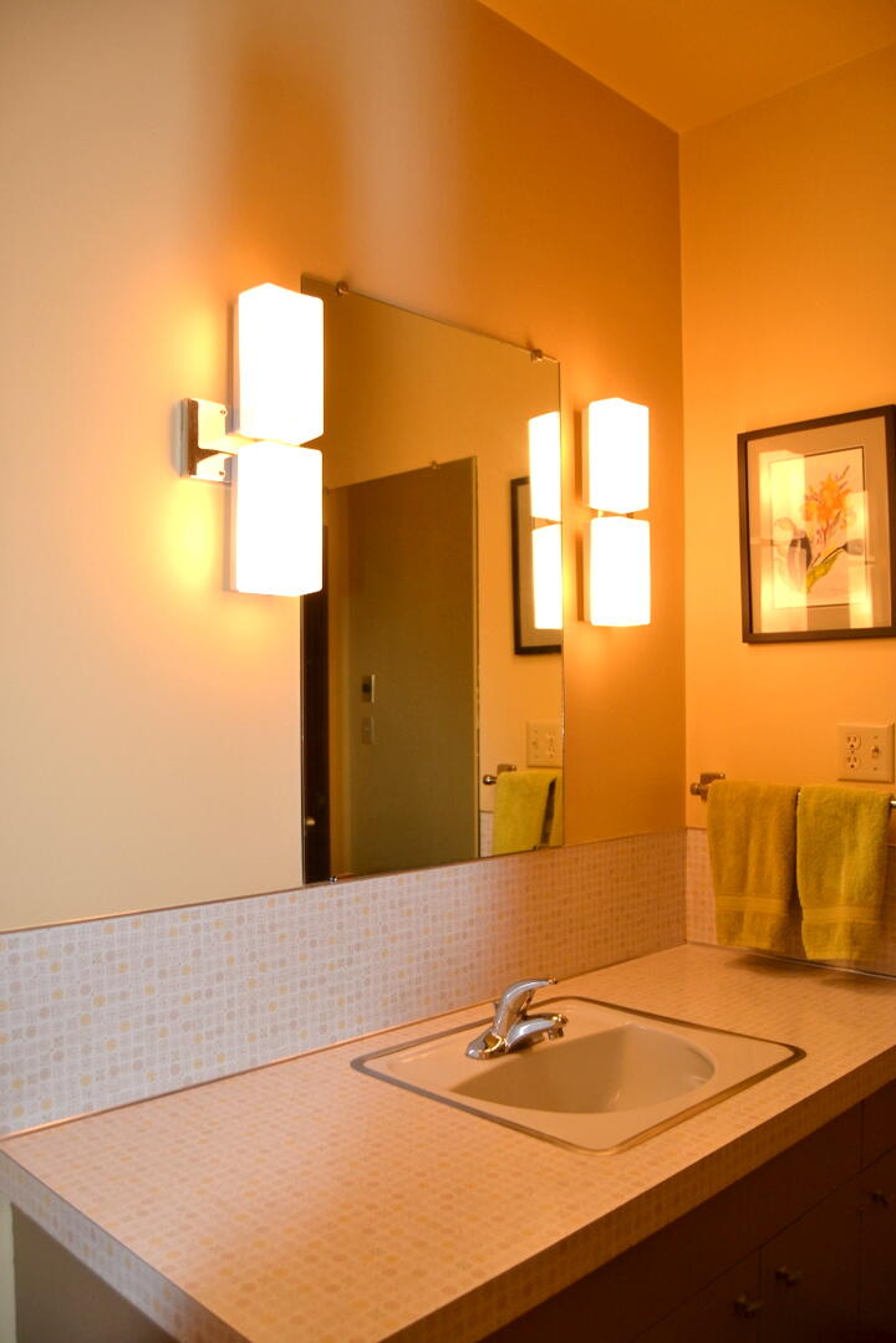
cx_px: 448
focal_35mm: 27
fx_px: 1008
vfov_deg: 67.4
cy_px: 672
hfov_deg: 47.9
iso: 400
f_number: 4
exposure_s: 1/80
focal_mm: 18
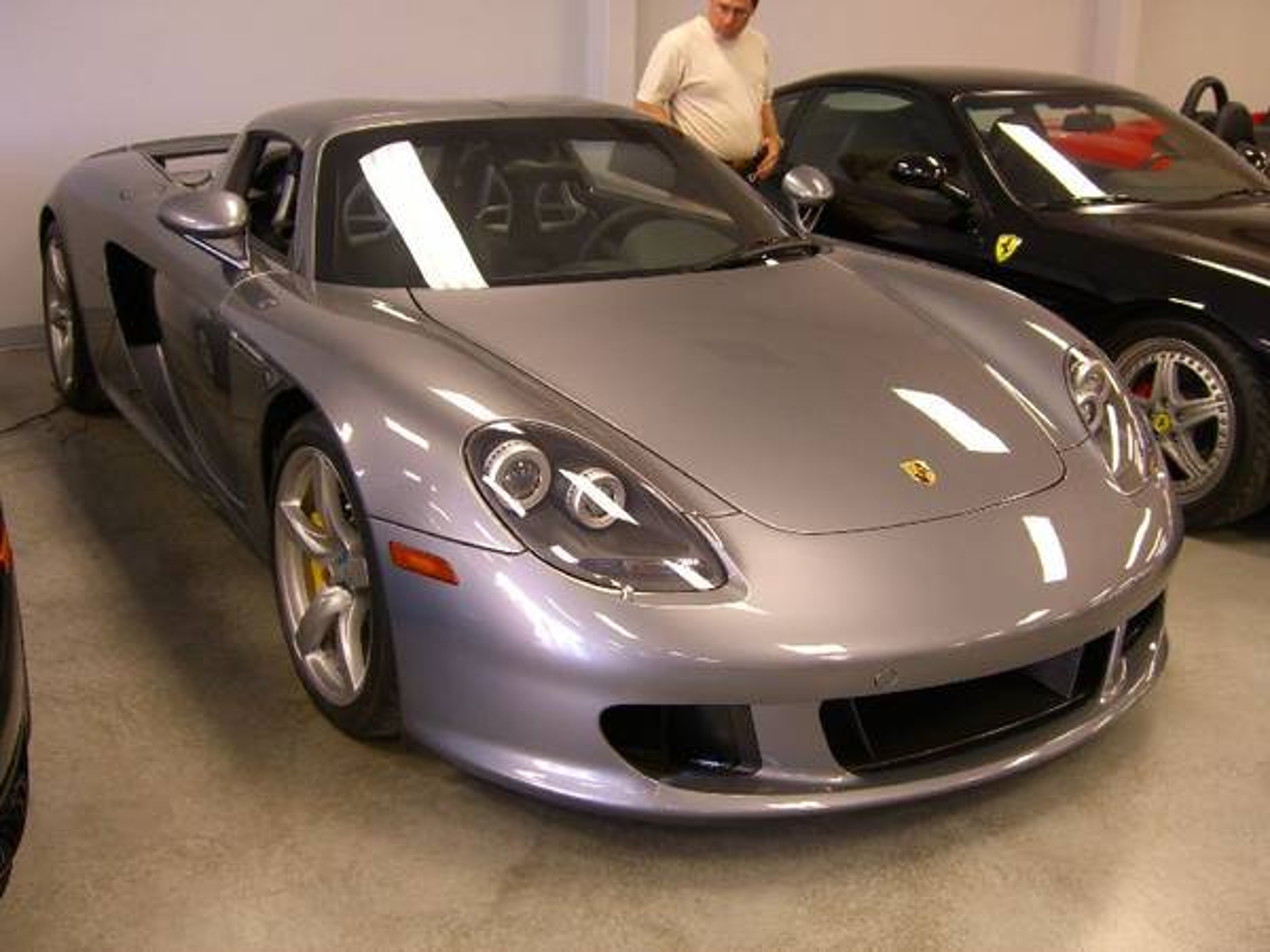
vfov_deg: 37.7
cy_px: 476
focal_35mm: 38
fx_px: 1394
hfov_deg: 49.0
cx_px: 635
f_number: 2.8
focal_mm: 7.9
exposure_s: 1/20
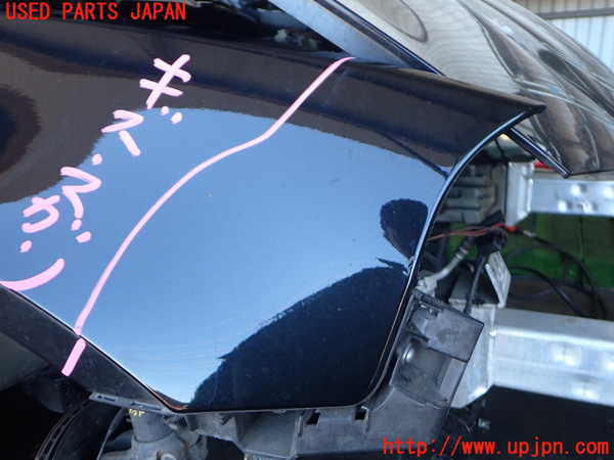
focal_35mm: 30
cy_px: 230
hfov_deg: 60.0
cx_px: 307
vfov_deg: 46.8
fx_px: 532
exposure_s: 1/100
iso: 200
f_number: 2.3
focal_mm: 5.4
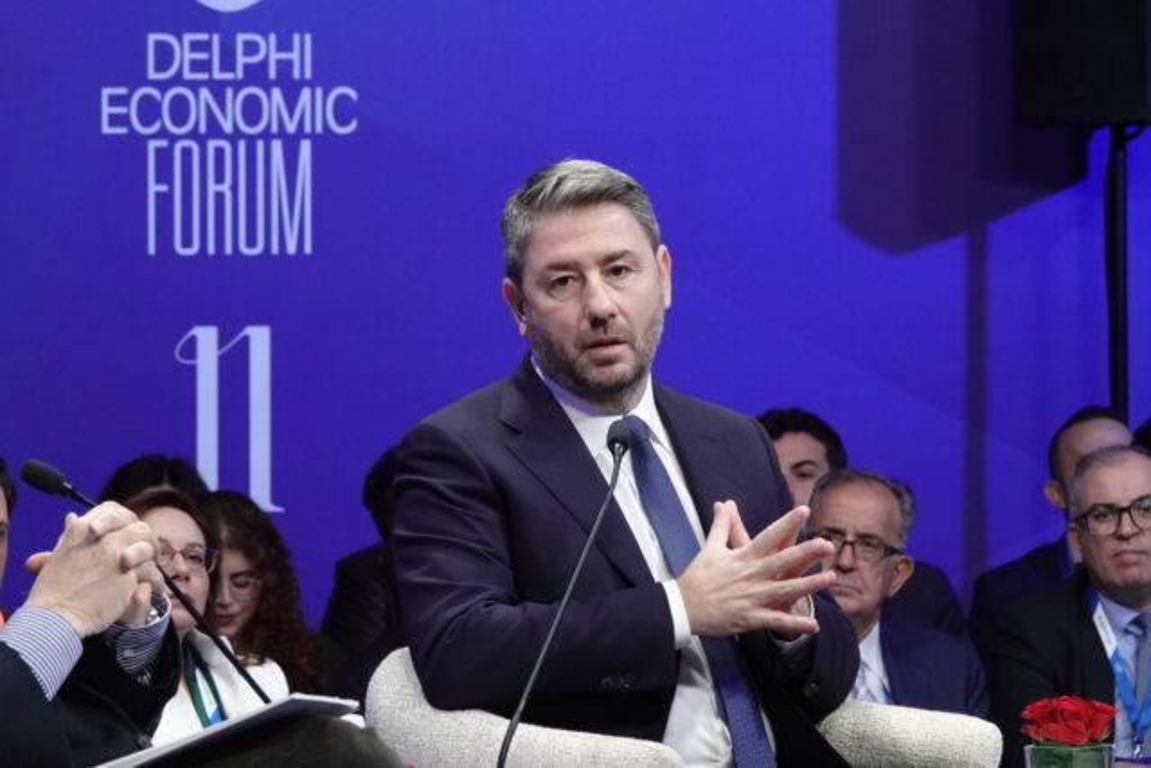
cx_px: 576
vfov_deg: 6.9
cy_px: 384
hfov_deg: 10.3
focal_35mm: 200
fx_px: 6395
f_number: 5.6
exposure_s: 1/200
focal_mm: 73.24
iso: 1600
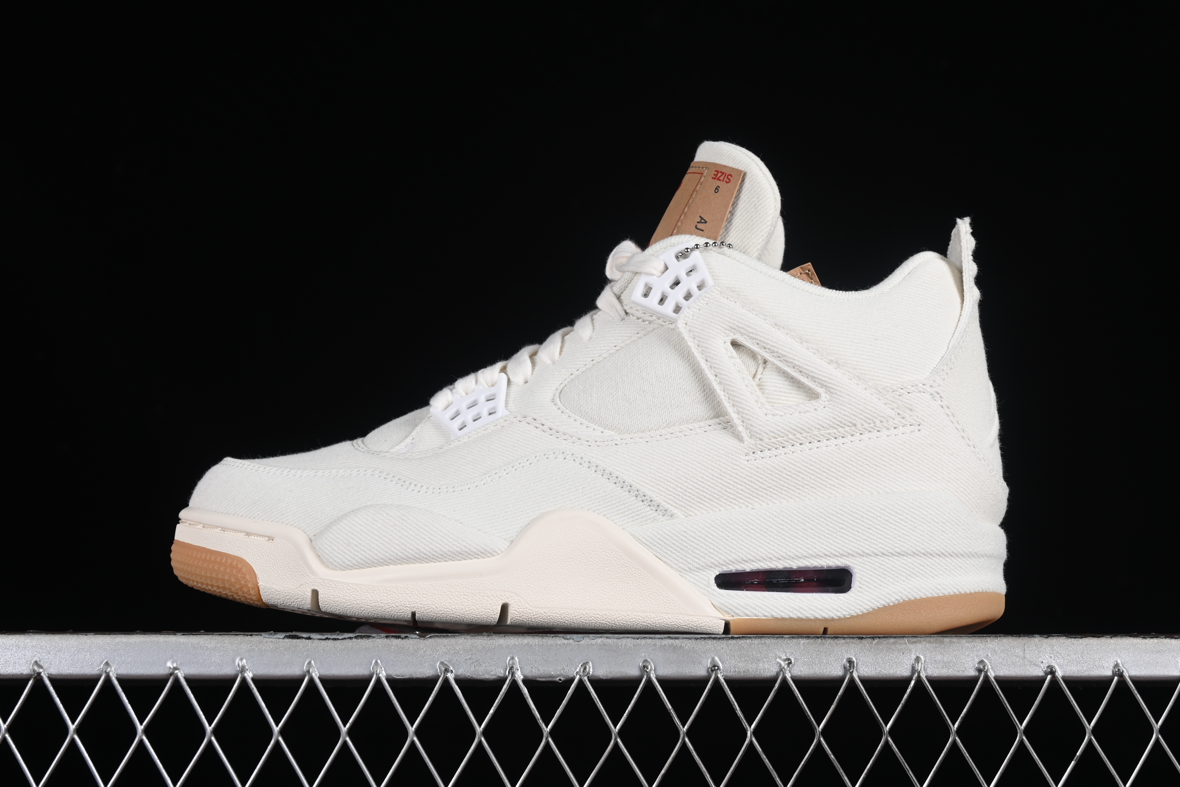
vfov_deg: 18.2
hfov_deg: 27.0
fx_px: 2458
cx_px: 590
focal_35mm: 75
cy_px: 394
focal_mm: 50
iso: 160
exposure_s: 1/100
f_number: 8
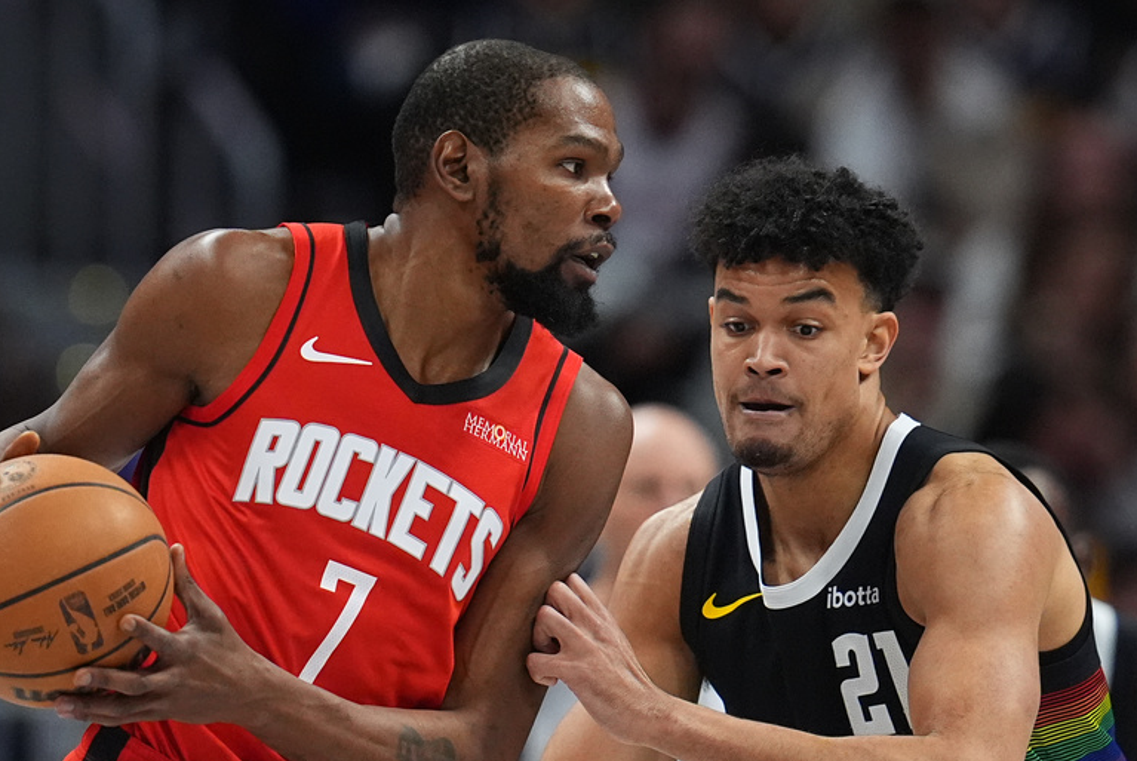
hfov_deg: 2.6
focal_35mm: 801
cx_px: 563
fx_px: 25322
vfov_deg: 1.7
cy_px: 461
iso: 5000
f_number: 3.5
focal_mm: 400
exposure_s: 1/1600
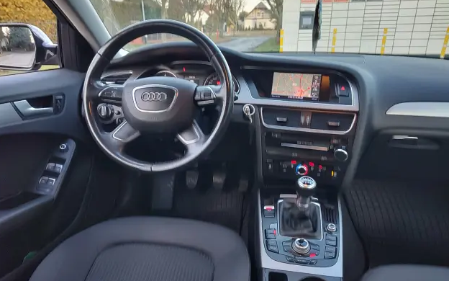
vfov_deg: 49.2
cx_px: 225
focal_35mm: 25
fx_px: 306
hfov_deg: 72.5
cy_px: 155
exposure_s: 1/50
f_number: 1.8
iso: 133
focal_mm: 5.56
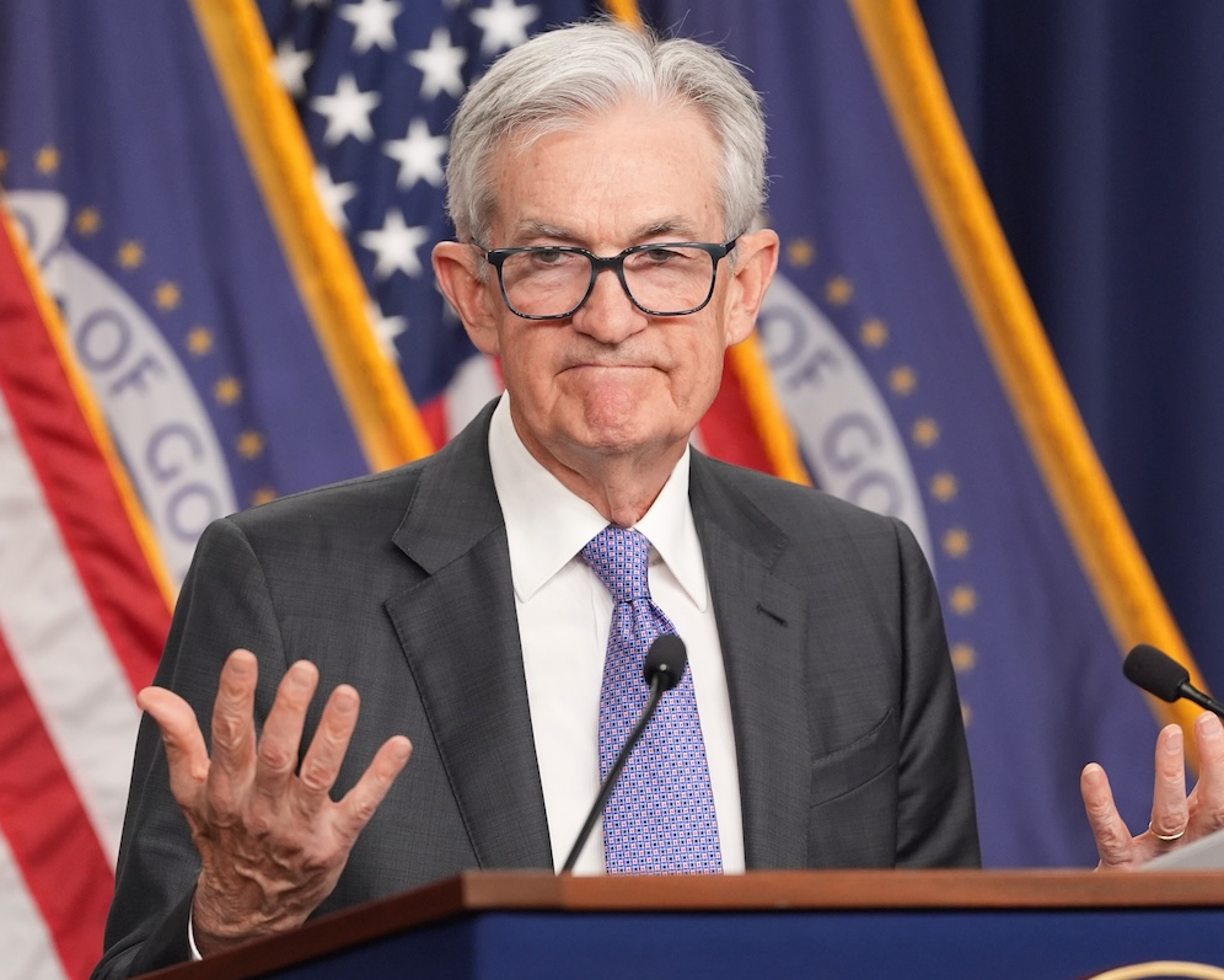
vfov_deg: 4.7
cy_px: 489
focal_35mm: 329
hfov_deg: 5.9
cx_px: 592
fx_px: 11919
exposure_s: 1/500
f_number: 3.2
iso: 2000
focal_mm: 194
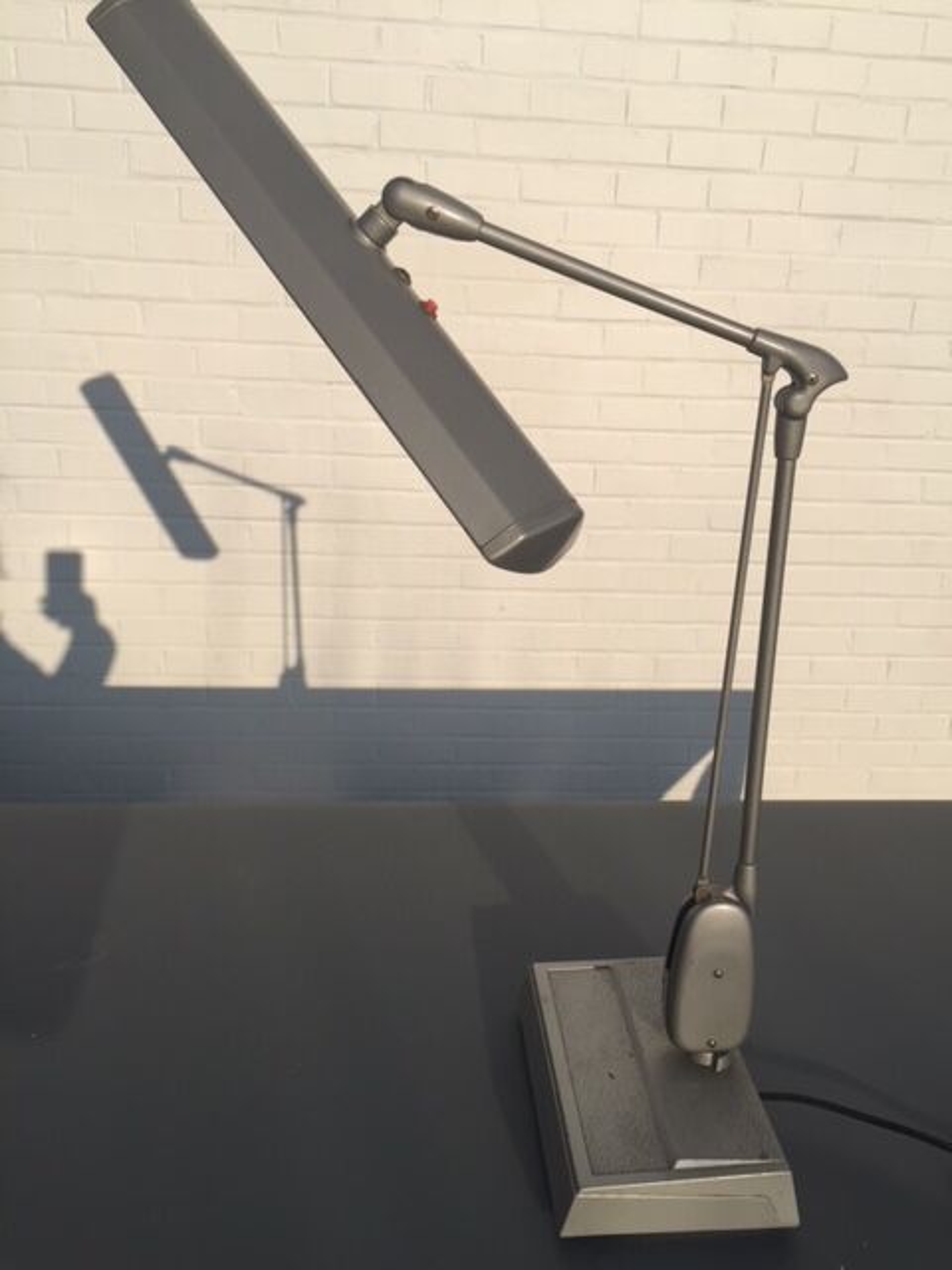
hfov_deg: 48.2
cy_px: 635
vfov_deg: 61.7
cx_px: 476
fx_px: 1063
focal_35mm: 29
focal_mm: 4.15
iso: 32
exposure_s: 1/4405
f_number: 2.2
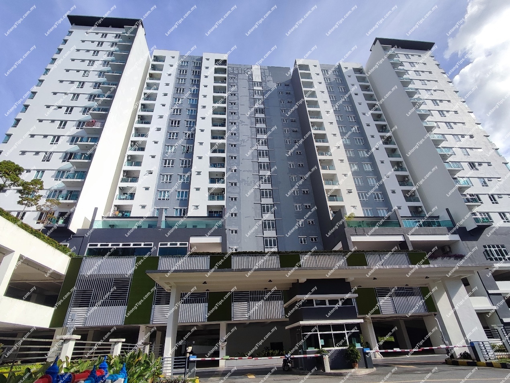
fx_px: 236
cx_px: 255
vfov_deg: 78.1
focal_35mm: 16
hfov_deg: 94.5
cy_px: 192
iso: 50
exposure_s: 1/1443
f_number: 2.2
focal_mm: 1.65
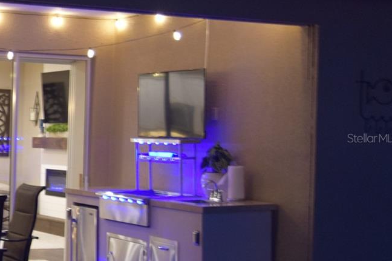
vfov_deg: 16.0
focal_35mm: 85
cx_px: -83
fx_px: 927
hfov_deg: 22.0
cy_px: 138
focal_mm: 23
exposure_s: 1/13
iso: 1600
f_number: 3.8
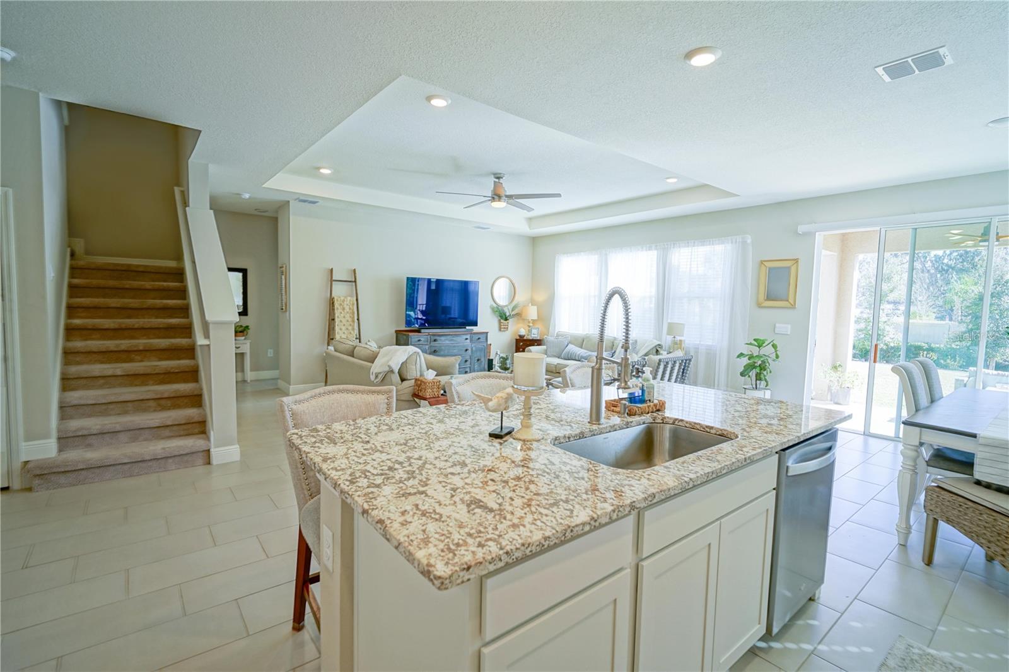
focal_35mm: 16
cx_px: 504
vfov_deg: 73.7
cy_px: 336
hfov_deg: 96.7
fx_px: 448
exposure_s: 1/60
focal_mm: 16
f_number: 4
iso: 160
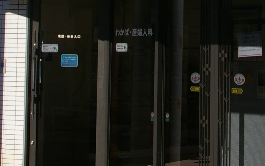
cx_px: 229
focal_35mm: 133
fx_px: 960
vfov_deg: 9.6
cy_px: -79
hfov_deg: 15.6
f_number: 16
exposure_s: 1/180
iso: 200
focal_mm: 23
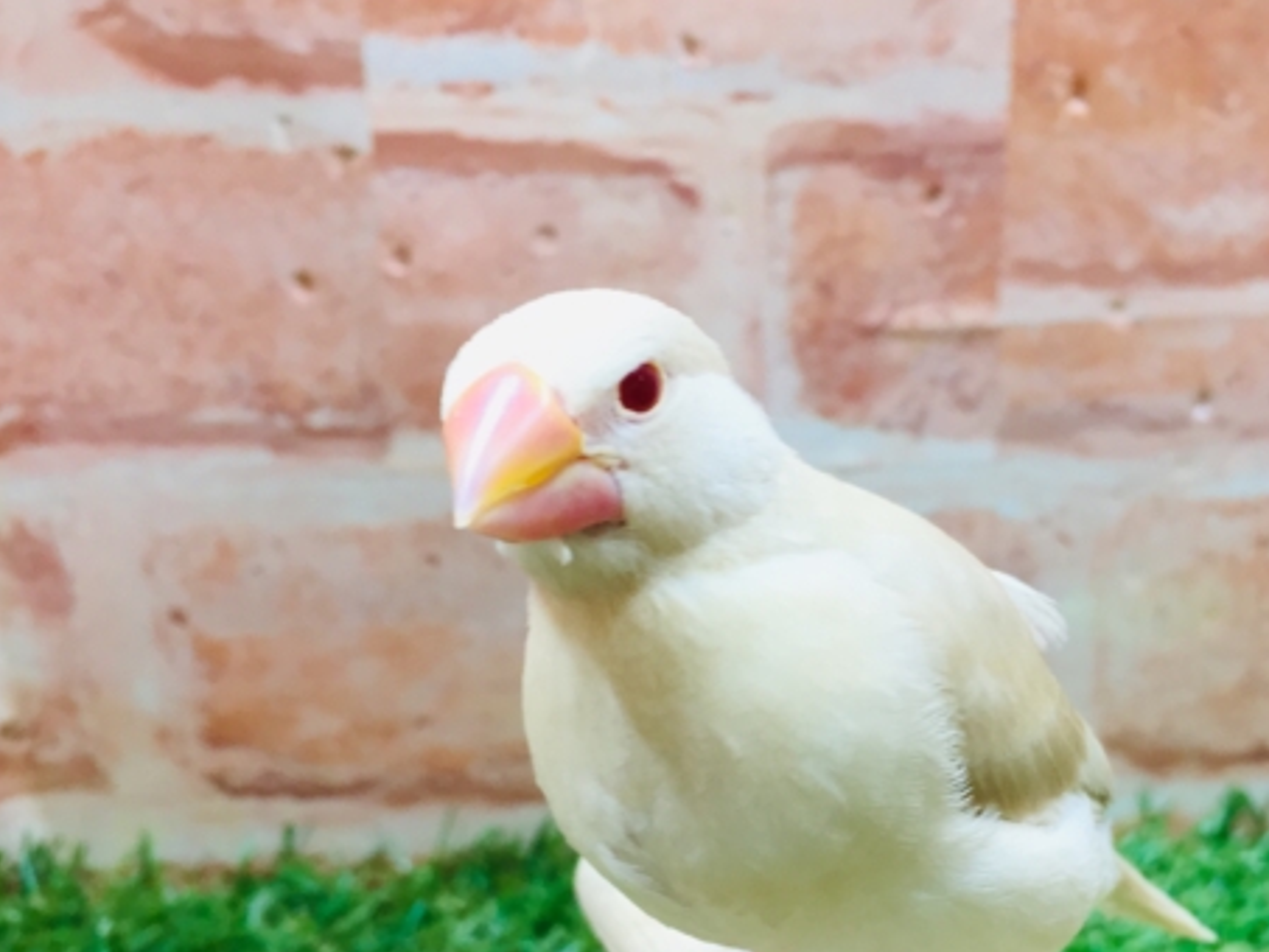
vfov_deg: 34.8
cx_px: 821
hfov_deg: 45.2
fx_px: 1503
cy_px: 641
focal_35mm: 41
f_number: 2.2
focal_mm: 4.15
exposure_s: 1/30
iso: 64
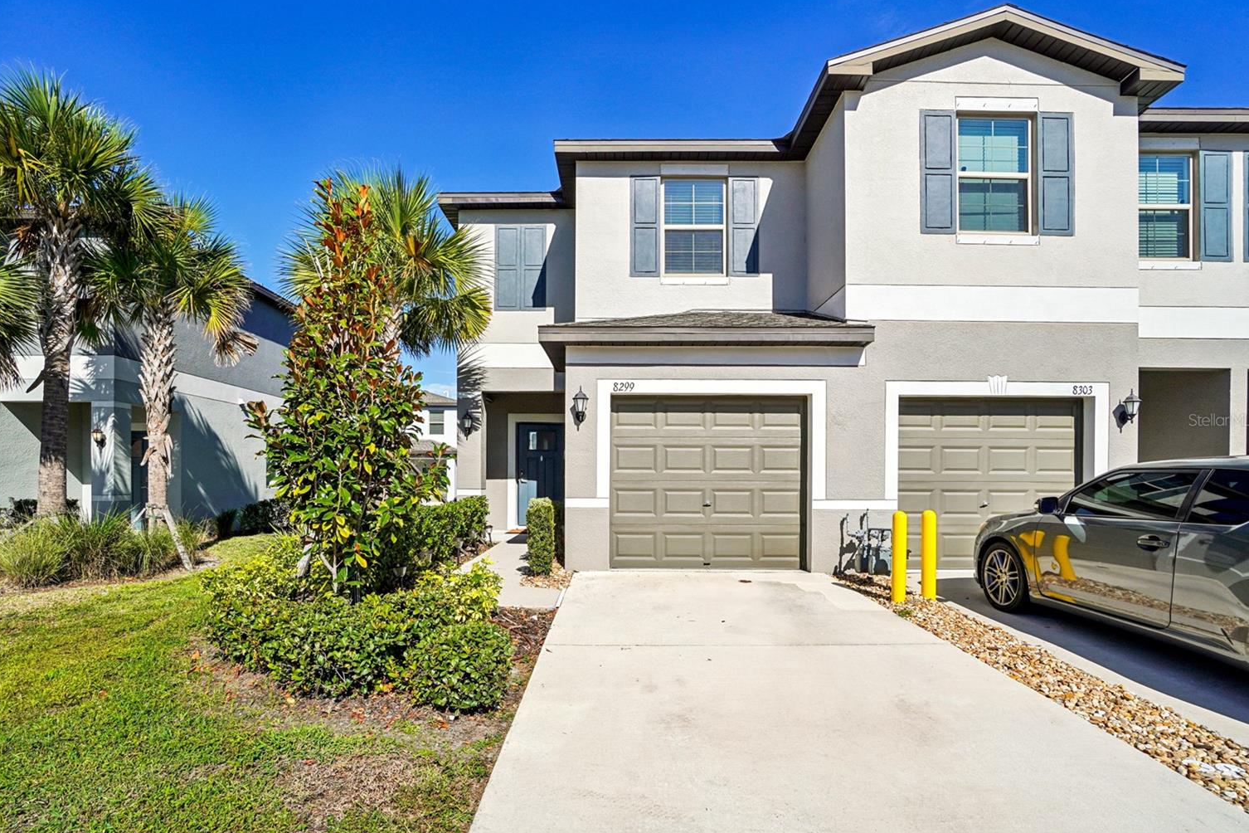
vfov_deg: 68.8
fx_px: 608
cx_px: 599
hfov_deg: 91.5
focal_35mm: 18
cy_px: 420
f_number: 8
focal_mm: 11
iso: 100
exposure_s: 1/500
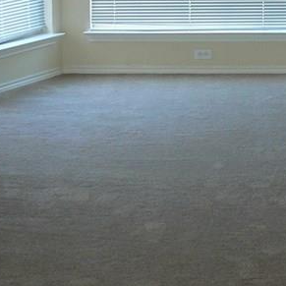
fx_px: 1047
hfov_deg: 15.3
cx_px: 268
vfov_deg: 15.1
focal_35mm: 112
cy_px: -35
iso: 100
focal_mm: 6
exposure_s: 1/30
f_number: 2.8
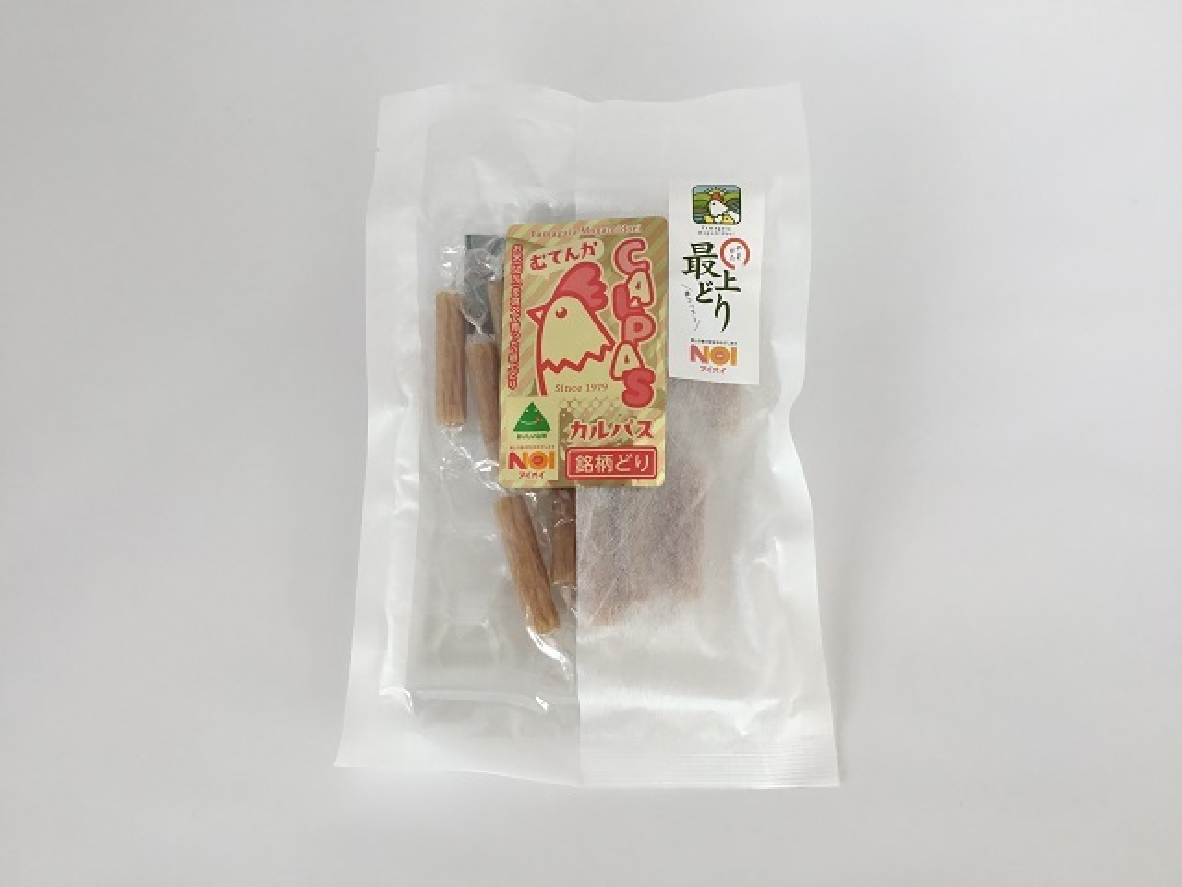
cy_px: 444
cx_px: 591
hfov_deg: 58.4
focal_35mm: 31
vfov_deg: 45.4
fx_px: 1059
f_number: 2.4
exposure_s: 1/122
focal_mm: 3.3
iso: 25
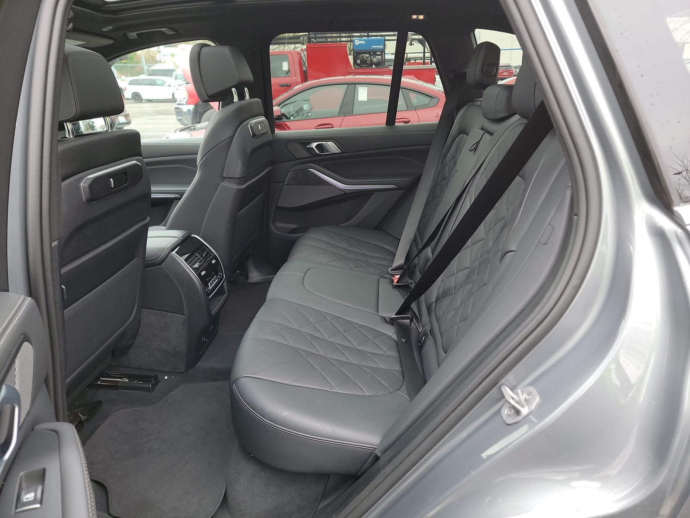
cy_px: 259
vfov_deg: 56.8
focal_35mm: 24
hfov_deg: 71.6
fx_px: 478
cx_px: 345
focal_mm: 6.7
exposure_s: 1/59
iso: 161
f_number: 1.8
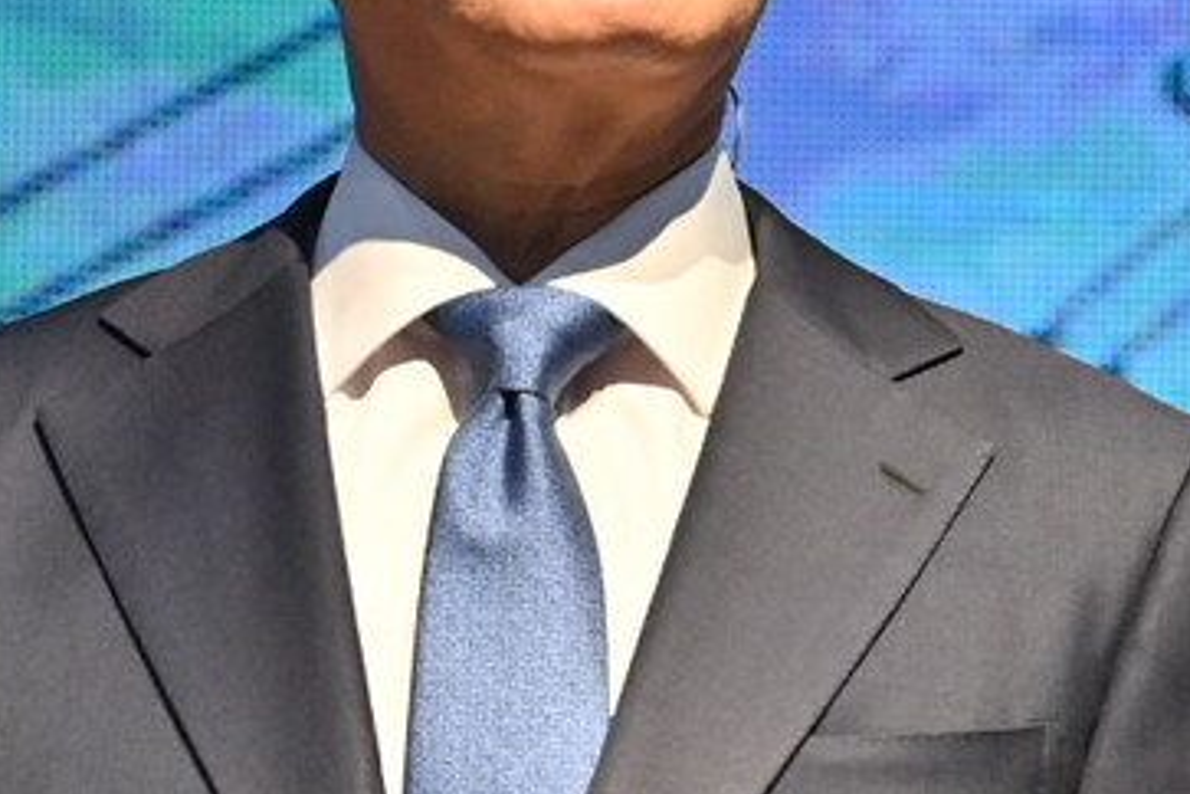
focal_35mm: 706
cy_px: 264
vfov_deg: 1.9
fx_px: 23335
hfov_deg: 2.9
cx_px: 174
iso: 2500
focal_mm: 200
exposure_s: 1/400
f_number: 5.6
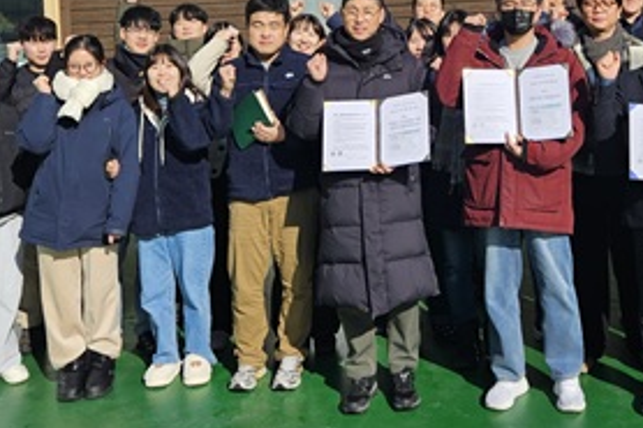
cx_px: 446
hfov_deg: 35.2
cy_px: 20
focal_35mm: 56
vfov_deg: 23.3
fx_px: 1000
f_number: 1.8
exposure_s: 1/2314
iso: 25
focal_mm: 5.4
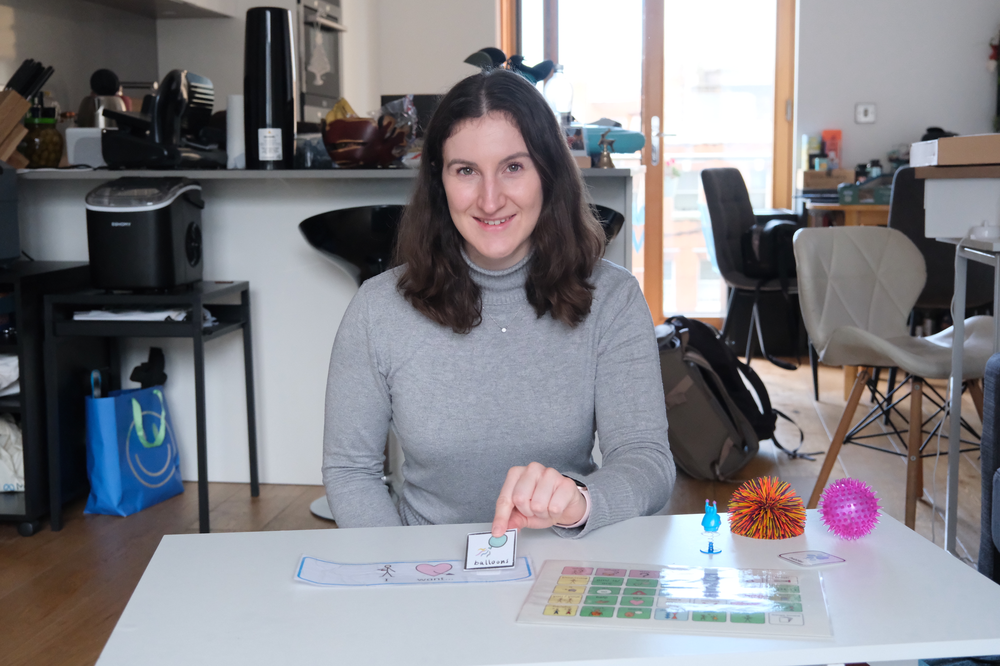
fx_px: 1222
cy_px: 333
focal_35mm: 44
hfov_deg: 44.5
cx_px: 500
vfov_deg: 30.5
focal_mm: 29.2
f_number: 4
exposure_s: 1/250
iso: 5000
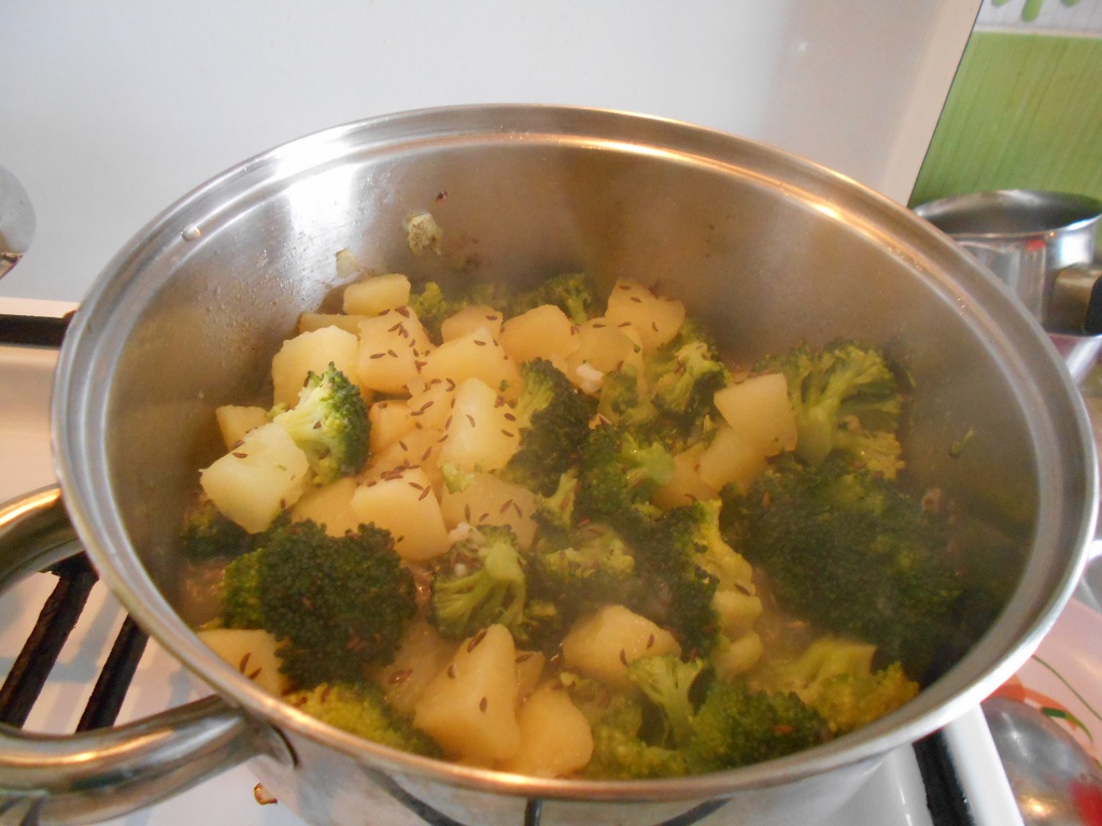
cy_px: 413
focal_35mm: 26
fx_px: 828
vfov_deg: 53.1
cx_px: 551
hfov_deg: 67.3
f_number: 3.2
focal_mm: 4.6
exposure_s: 1/20
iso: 800
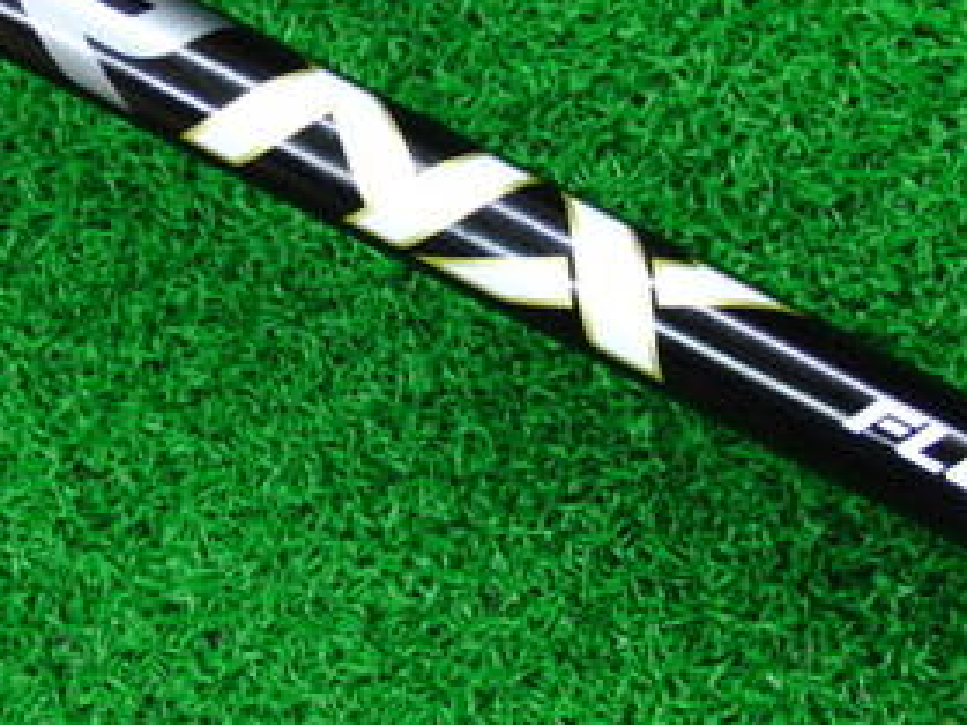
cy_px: 208
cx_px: 333
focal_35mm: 85
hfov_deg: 22.9
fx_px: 2373
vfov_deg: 17.3
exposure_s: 1/30
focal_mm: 6.42
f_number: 3.6
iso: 400
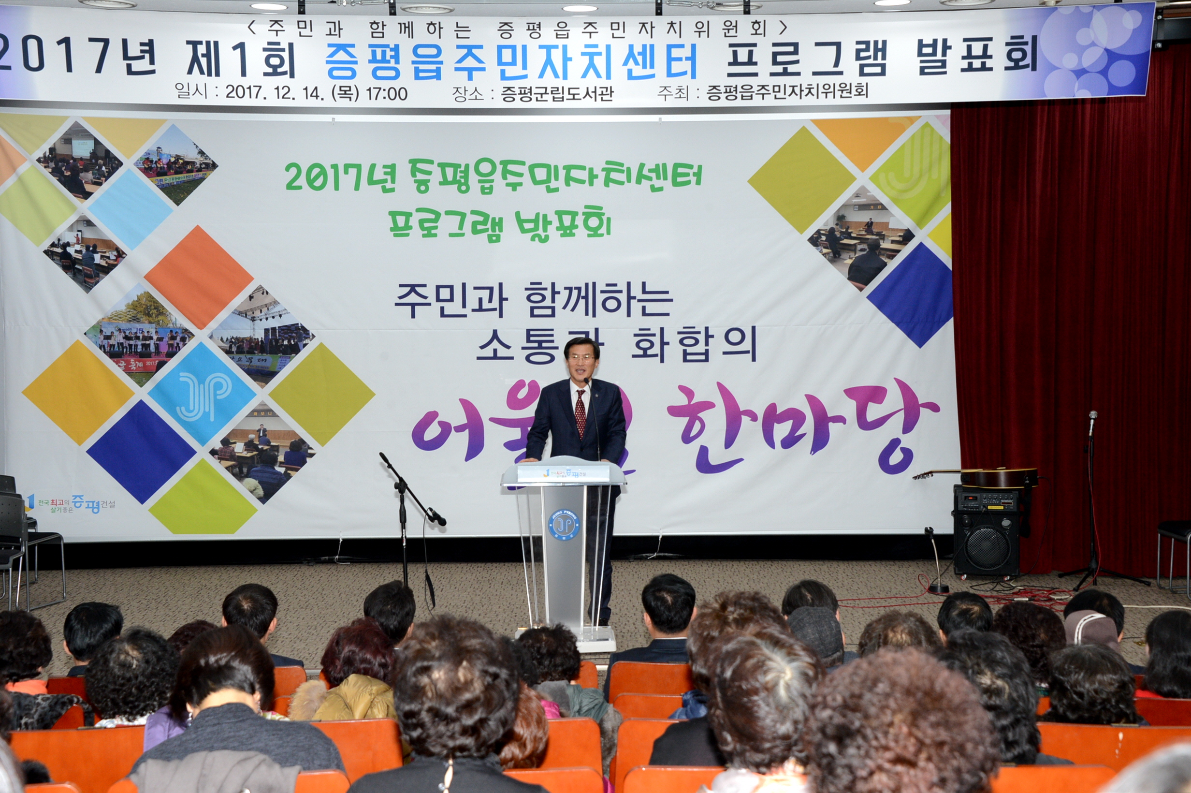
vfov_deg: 23.4
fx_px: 1918
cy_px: 396
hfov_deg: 34.5
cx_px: 596
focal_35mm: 58
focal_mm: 58
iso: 1600
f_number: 8
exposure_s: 1/60
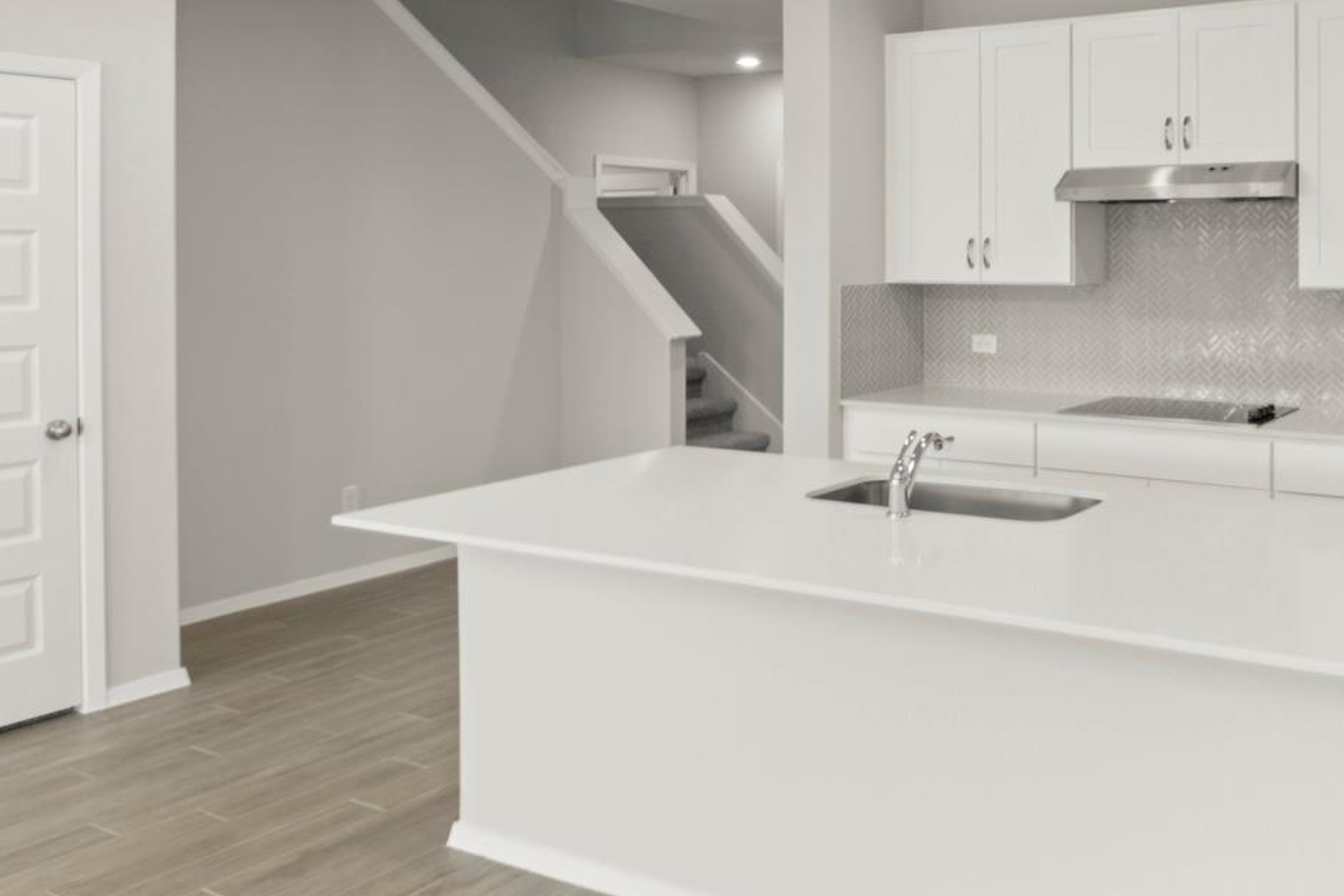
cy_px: 176
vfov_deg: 21.6
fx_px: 2315
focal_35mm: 62
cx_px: 1009
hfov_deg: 31.8
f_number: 8
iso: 400
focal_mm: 24
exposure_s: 1/10
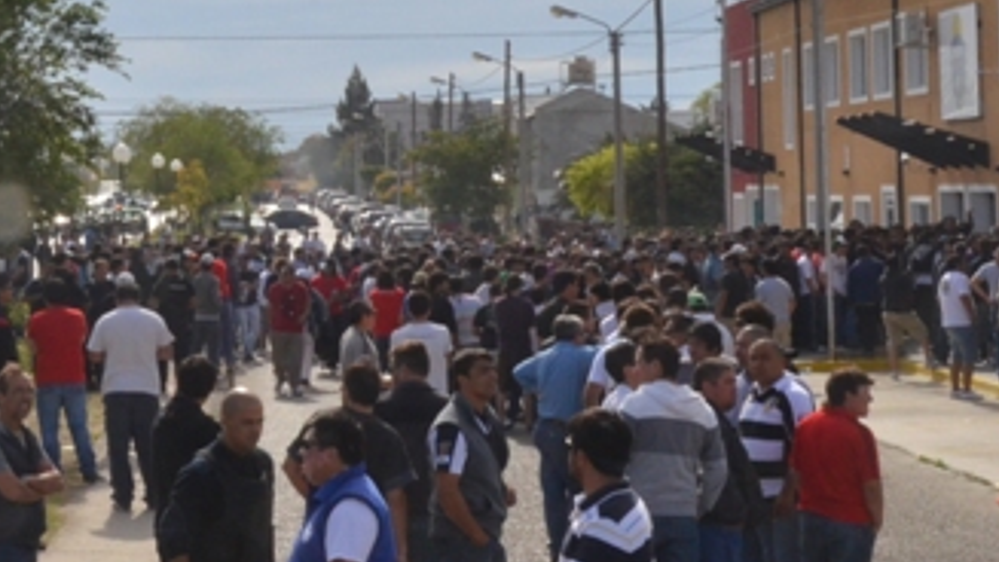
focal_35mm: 115
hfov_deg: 18.4
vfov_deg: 10.5
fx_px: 3047
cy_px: 24
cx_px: 141
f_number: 29
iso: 1000
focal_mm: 30
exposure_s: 1/250
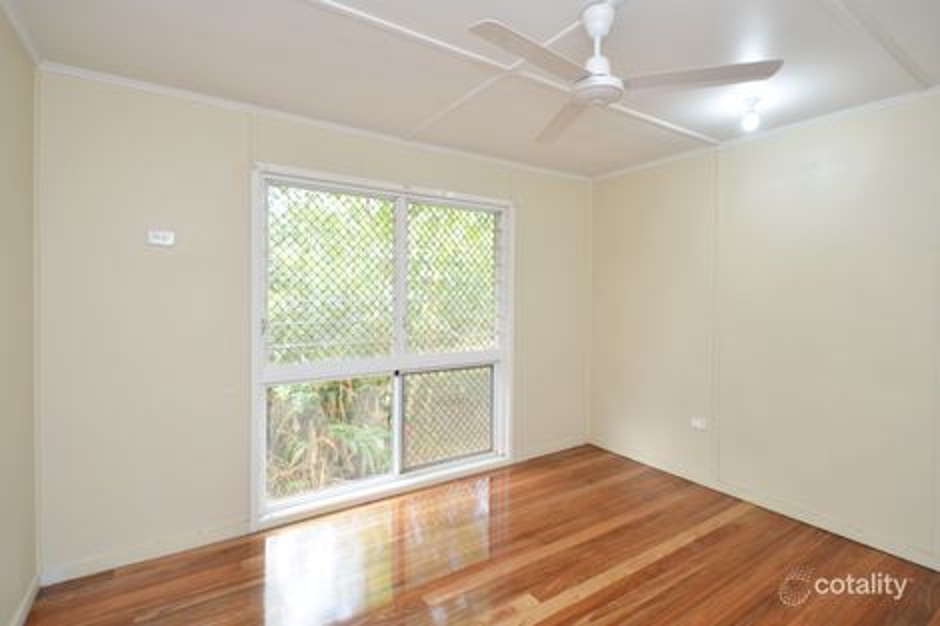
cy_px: 313
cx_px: 470
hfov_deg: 100.4
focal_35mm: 15
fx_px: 392
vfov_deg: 77.3
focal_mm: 10
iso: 320
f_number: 4
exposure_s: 1/60
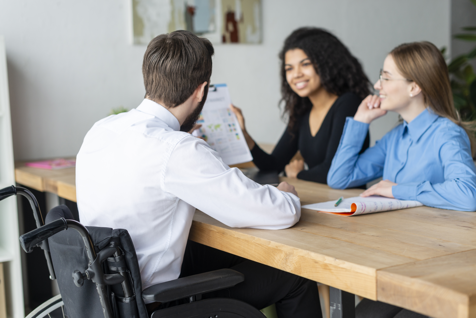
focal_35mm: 50
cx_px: 238
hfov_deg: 39.6
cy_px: 159
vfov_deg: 27.0
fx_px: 661
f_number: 2.8
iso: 320
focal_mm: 50
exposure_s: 1/160
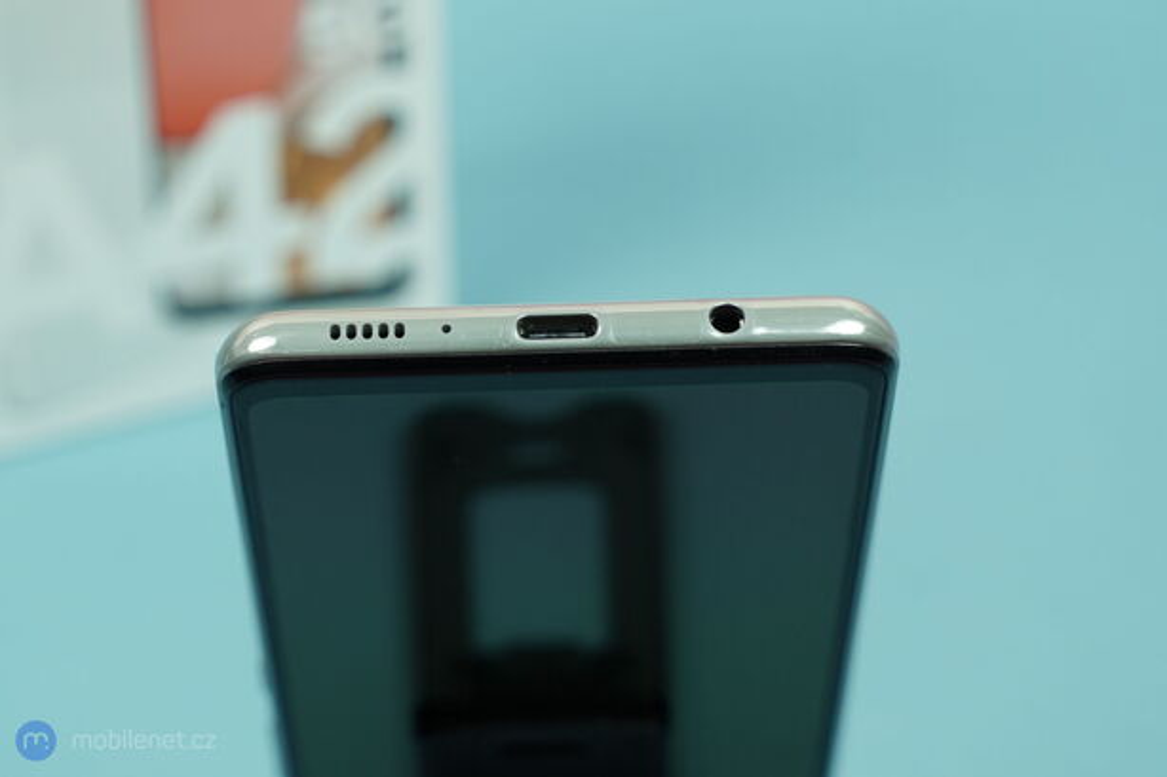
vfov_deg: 19.4
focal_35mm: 70
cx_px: 584
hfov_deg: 28.9
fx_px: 2268
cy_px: 388
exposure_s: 1/100
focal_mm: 70
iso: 640
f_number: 5.6
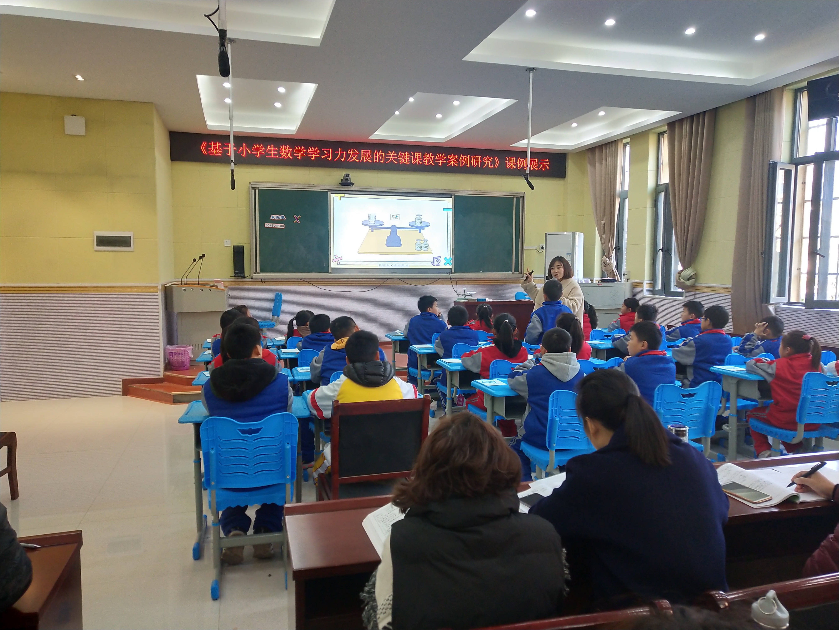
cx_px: 420
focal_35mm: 30
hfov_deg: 60.0
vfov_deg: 46.8
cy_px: 315
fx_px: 727
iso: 245
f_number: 1.8
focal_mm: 3.95
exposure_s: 1/100
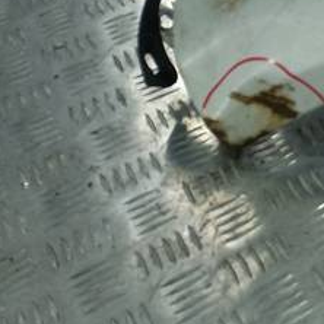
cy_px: -207
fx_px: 1080
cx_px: 674
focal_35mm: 102
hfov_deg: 14.0
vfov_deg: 15.3
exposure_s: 1/100
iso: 50
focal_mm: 4.6
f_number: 1.8
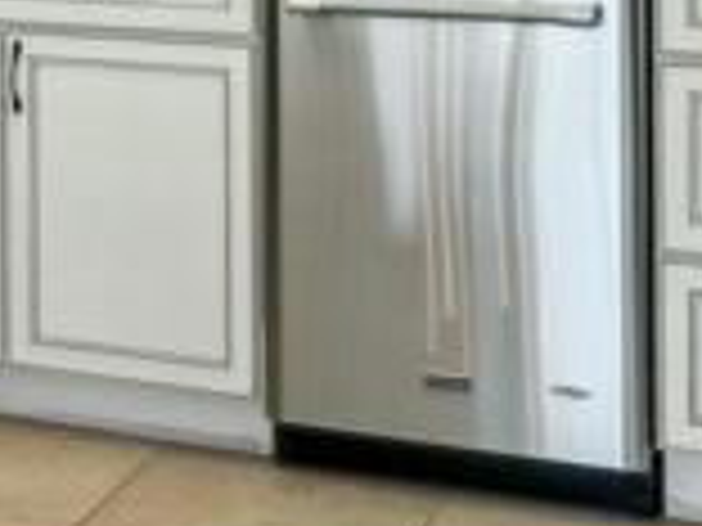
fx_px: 1663
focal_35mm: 82
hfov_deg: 23.2
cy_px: -245
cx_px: 68
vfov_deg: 16.5
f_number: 8
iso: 400
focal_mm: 13
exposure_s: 1/30
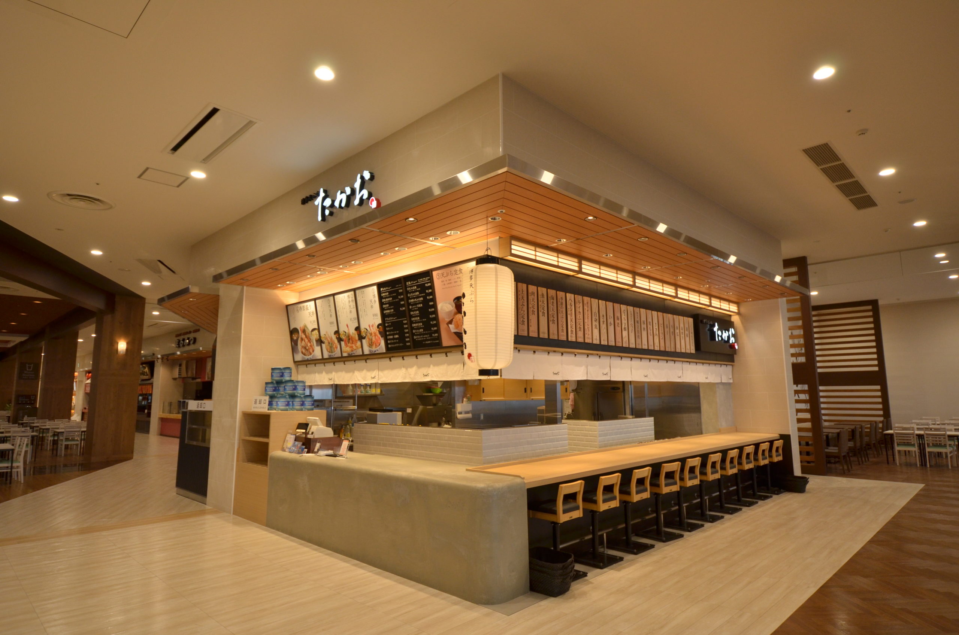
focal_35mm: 21
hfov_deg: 81.3
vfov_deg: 59.3
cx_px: 480
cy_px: 318
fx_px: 558
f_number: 5.6
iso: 400
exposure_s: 1/125
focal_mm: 14
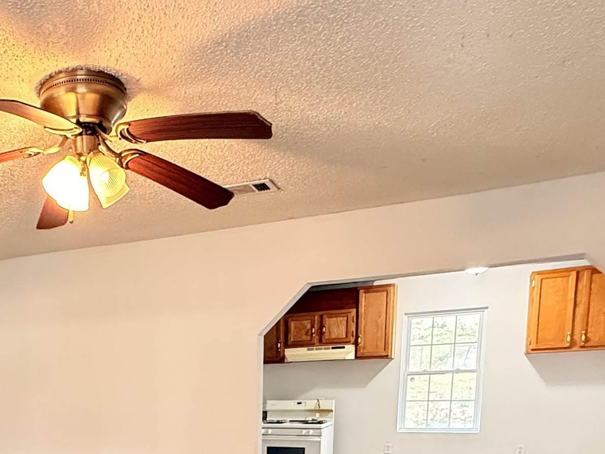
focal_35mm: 36
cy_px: 500
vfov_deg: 34.3
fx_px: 629
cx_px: 118
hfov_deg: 48.4
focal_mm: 2.22
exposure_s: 1/60
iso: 640
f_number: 2.2
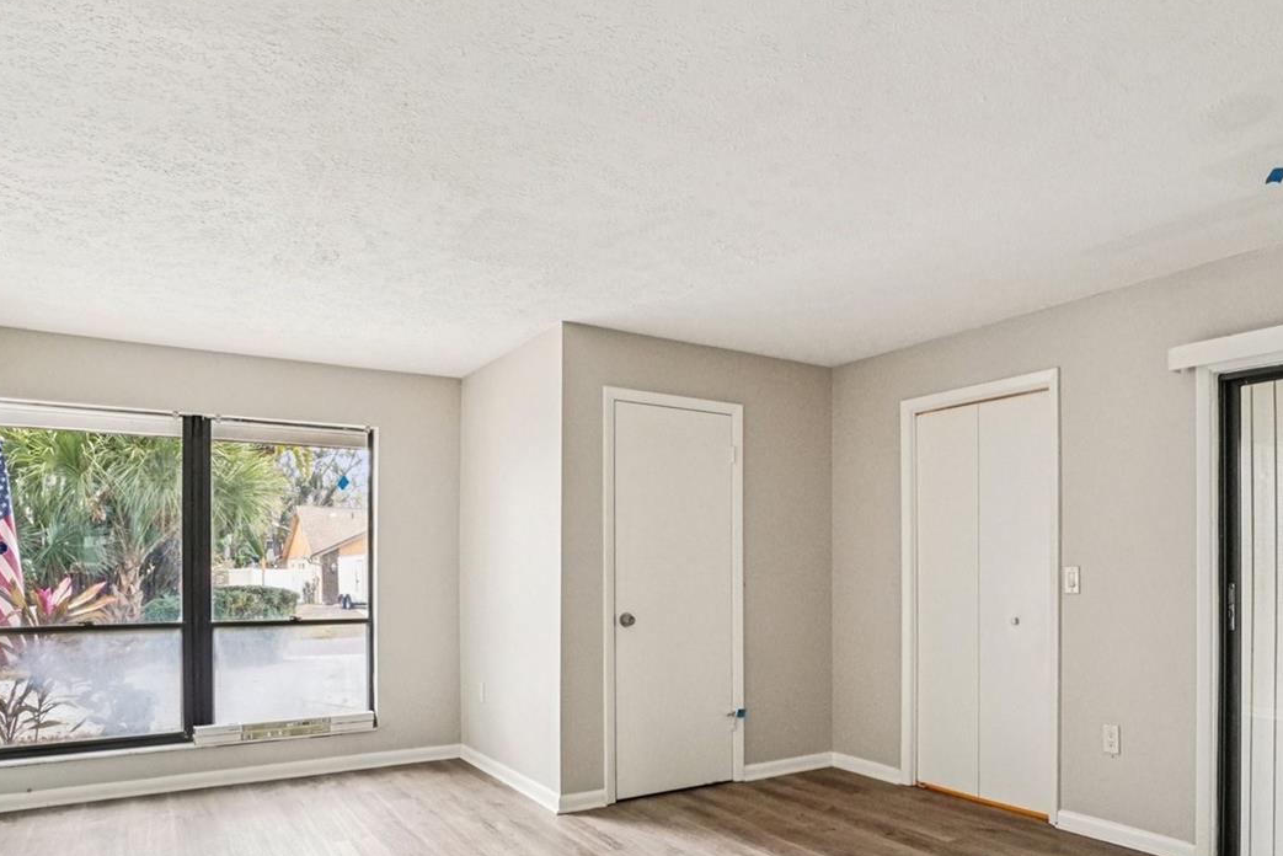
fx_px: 820
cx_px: 814
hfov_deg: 74.6
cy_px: 561
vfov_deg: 54.2
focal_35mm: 23
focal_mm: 10
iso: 1250
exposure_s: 1/30
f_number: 8
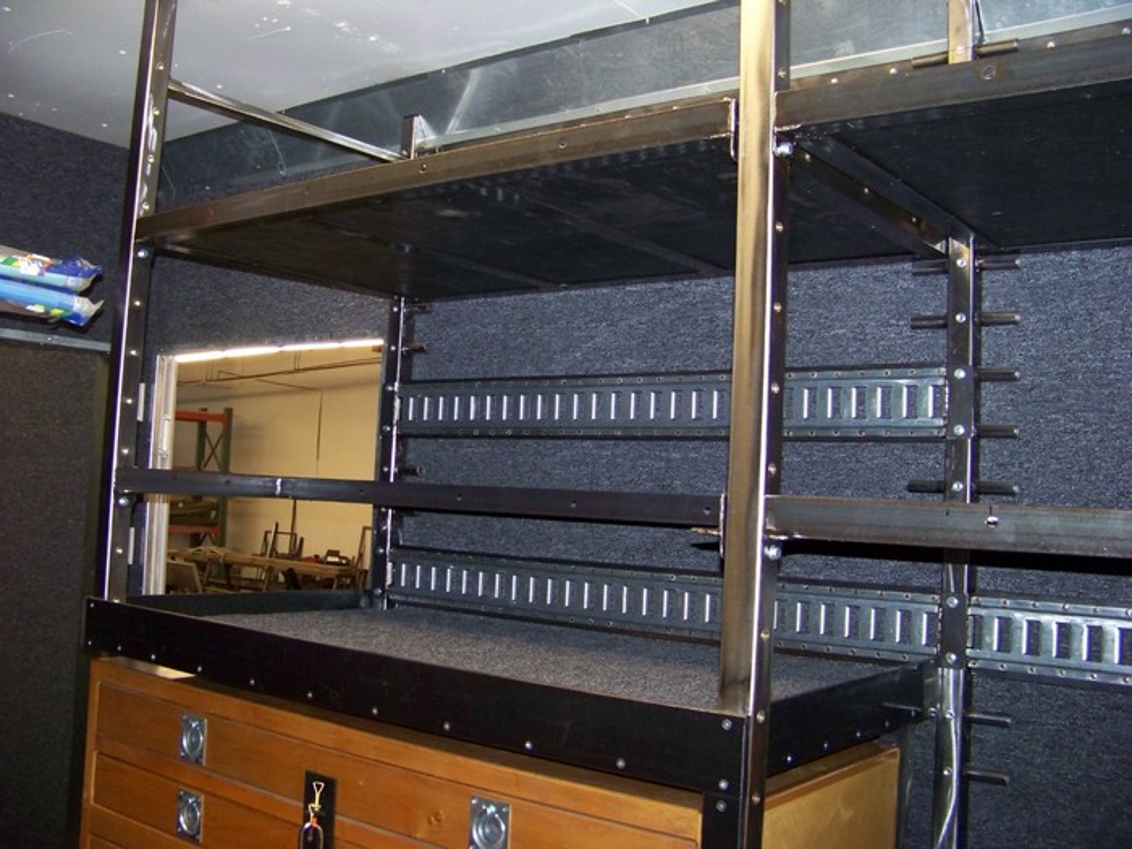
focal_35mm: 36
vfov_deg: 39.7
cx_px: 566
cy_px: 424
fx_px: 1177
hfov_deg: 51.4
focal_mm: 5.85
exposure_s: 1/30
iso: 200
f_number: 2.8
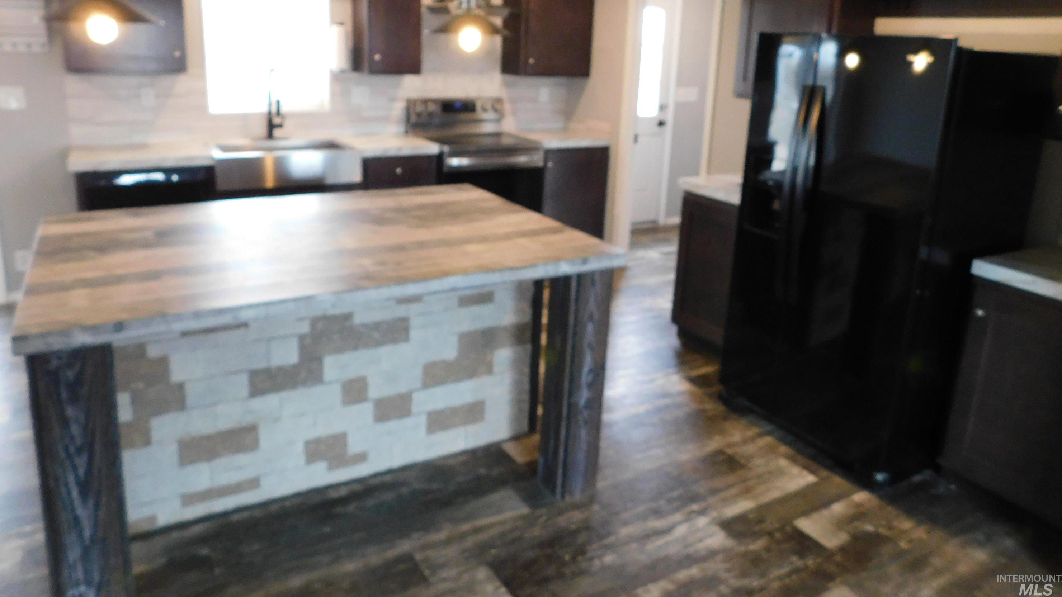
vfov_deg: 43.8
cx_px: 529
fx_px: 732
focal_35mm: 26
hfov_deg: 71.9
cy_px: 203
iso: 320
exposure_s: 1/30
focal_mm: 4
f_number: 3
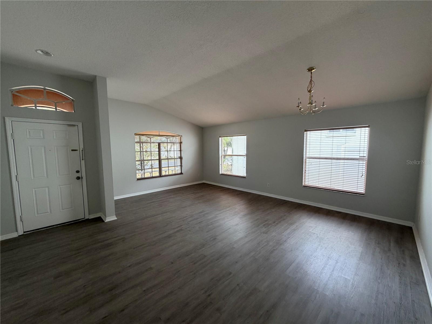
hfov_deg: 102.1
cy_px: 162
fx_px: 175
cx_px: 216
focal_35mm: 14
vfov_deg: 85.7
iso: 200
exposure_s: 1/121
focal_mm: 2.22
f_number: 2.2
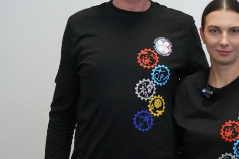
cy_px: 77
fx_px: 571
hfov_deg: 23.4
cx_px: 184
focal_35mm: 86
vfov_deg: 15.9
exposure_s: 1/125
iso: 6400
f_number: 4.5
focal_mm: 28
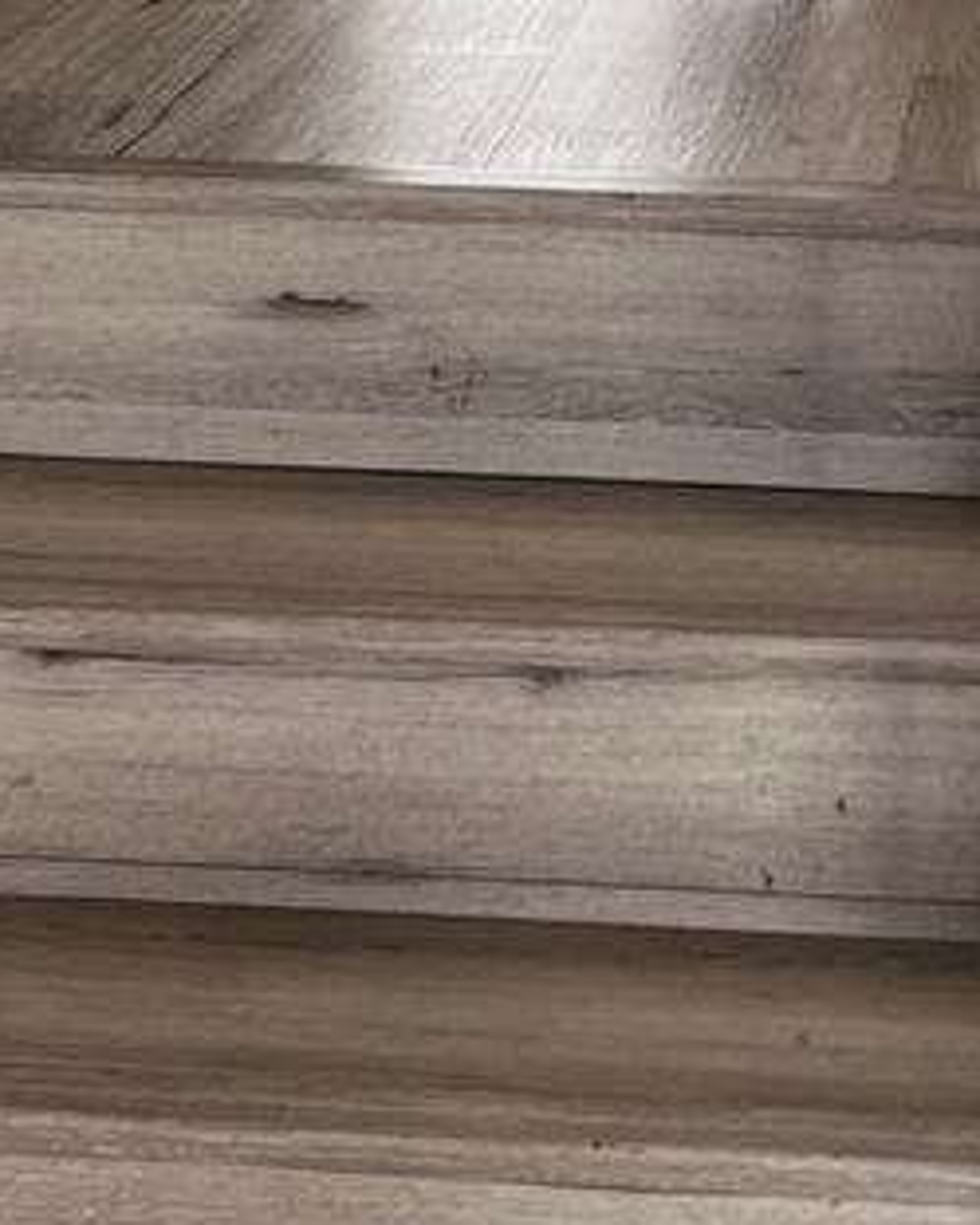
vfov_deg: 18.2
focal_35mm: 98
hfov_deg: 15.6
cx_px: 811
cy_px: -378
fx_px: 3551
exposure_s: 1/121
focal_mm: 5.7
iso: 50
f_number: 1.5
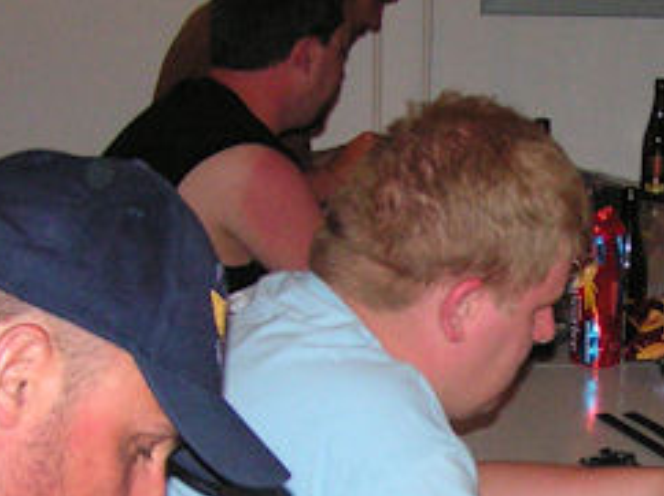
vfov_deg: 13.7
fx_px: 2050
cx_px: 678
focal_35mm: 107
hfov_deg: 17.9
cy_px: 456
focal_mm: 6.3
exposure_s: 1/40
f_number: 2.8
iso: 200
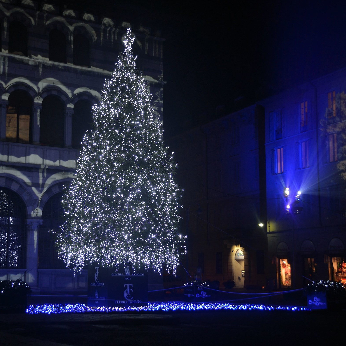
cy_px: 175
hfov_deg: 27.6
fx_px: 701
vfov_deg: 27.7
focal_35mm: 62
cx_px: 131
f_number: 4
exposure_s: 1/4
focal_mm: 32
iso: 100
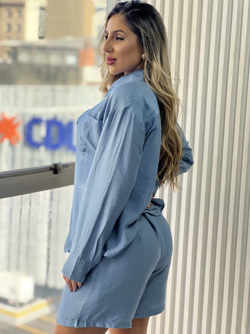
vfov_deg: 25.3
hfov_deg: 19.1
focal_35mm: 77
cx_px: 125
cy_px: 167
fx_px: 741
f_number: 2.8
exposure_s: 1/120
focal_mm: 9
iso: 50
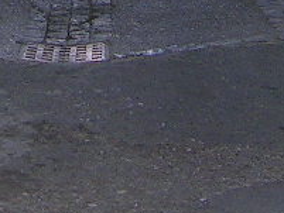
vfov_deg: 7.8
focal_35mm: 178
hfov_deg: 11.1
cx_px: 44
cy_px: -298
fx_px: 1461
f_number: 2.8
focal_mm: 5.4
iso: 56
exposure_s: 1/30
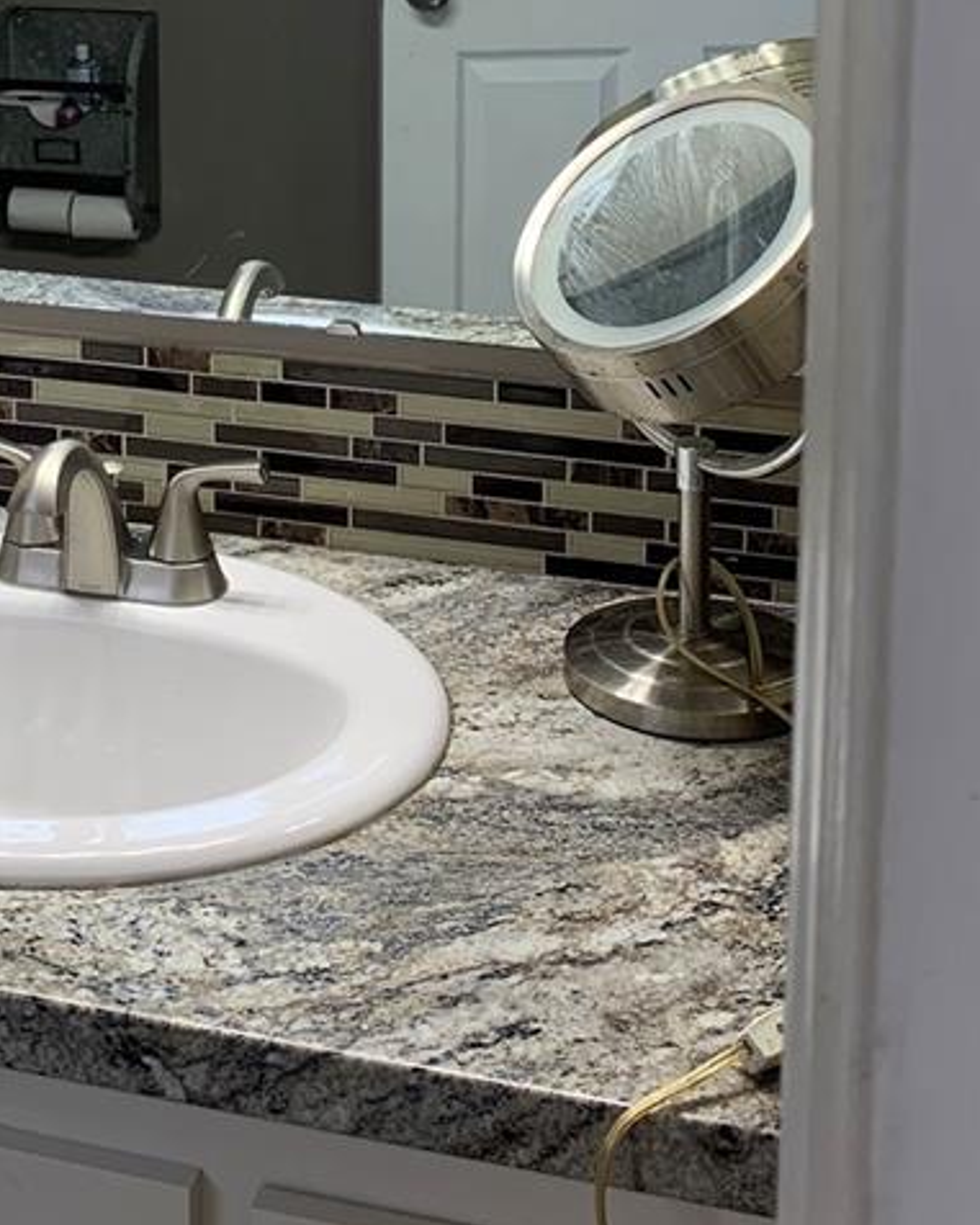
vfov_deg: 27.7
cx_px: 208
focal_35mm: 64
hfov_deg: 23.5
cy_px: -23
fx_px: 2320
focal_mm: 4.25
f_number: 1.8
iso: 50
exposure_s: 1/120
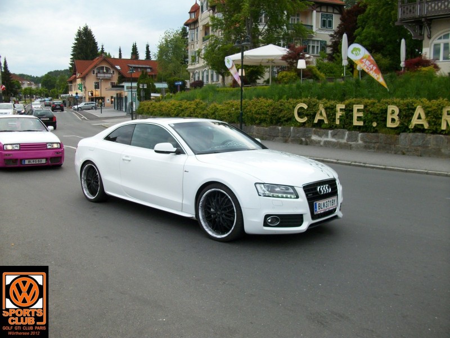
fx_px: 442
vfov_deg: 41.8
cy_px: 169
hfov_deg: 54.0
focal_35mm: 34
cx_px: 225
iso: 80
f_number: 2.9
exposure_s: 1/223
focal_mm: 5.7
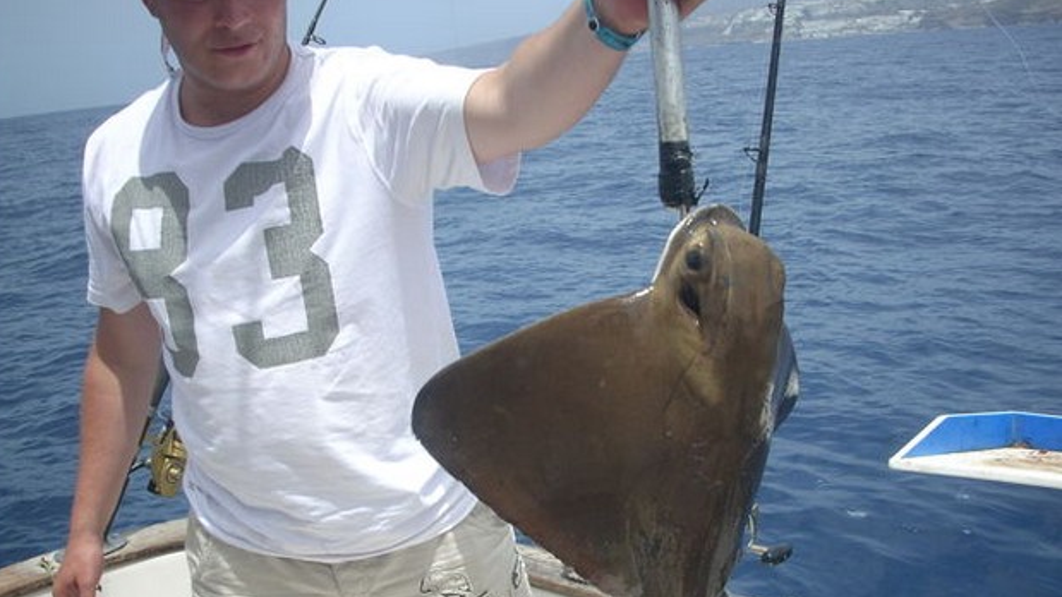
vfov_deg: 28.9
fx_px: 1154
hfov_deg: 49.4
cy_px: 377
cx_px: 523
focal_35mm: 41
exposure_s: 1/273
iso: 64
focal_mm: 6.2
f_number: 5.6
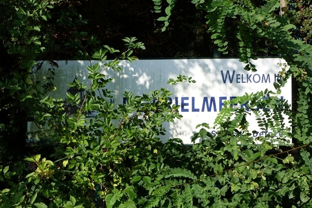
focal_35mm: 76
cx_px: 156
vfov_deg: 17.9
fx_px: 659
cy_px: 116
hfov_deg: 26.7
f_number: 5
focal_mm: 12.9
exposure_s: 1/250
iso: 80
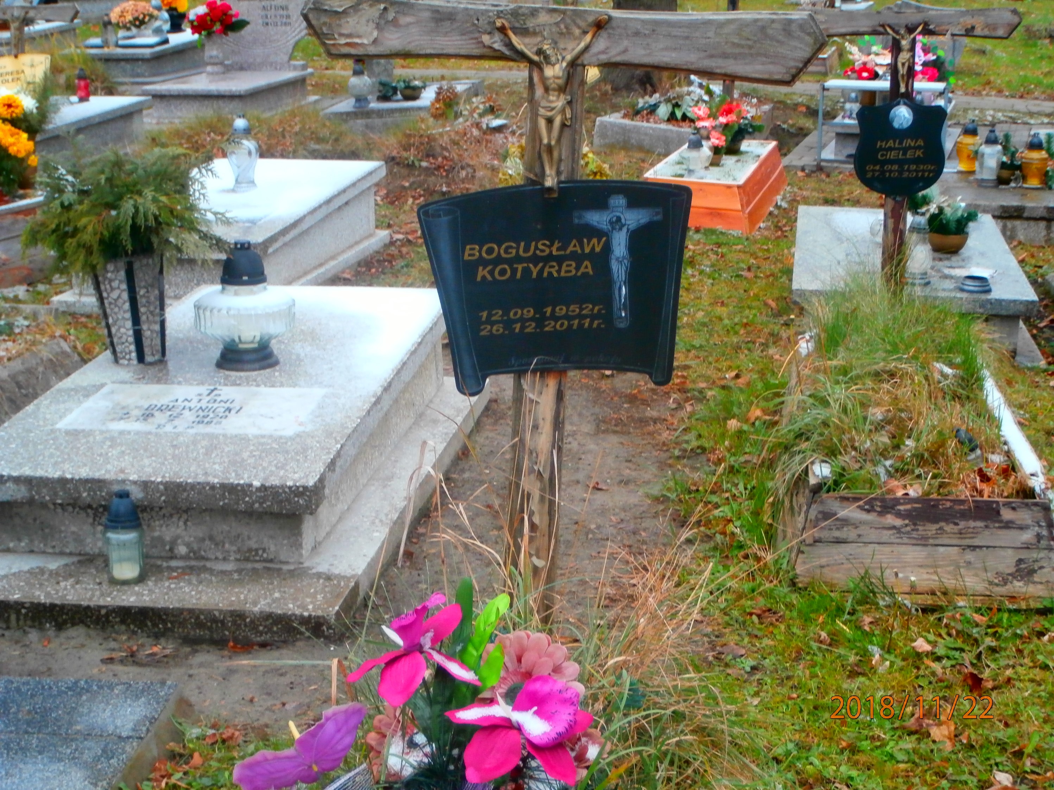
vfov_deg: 25.7
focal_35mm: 57
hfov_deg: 33.8
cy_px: 395
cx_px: 527
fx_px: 1735
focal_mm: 10.11
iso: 200
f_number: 4.5
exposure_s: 1/60
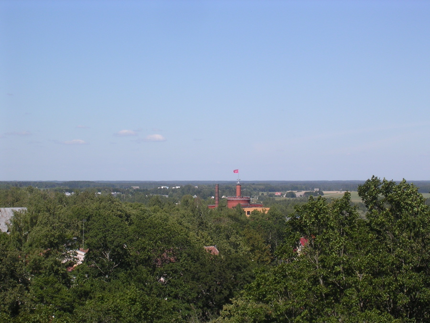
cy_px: 162
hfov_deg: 17.1
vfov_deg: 12.9
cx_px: 215
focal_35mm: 115
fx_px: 1429
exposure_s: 1/443
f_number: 4.9
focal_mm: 17.4
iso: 100
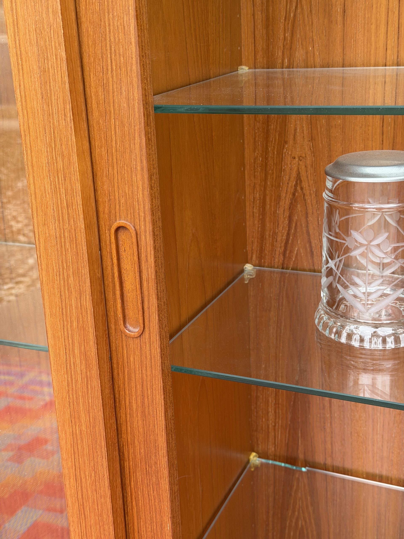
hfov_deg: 30.3
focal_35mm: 48
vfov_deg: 39.7
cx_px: 202
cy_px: 270
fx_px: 747
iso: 64
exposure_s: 1/136
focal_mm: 6.76
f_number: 1.78
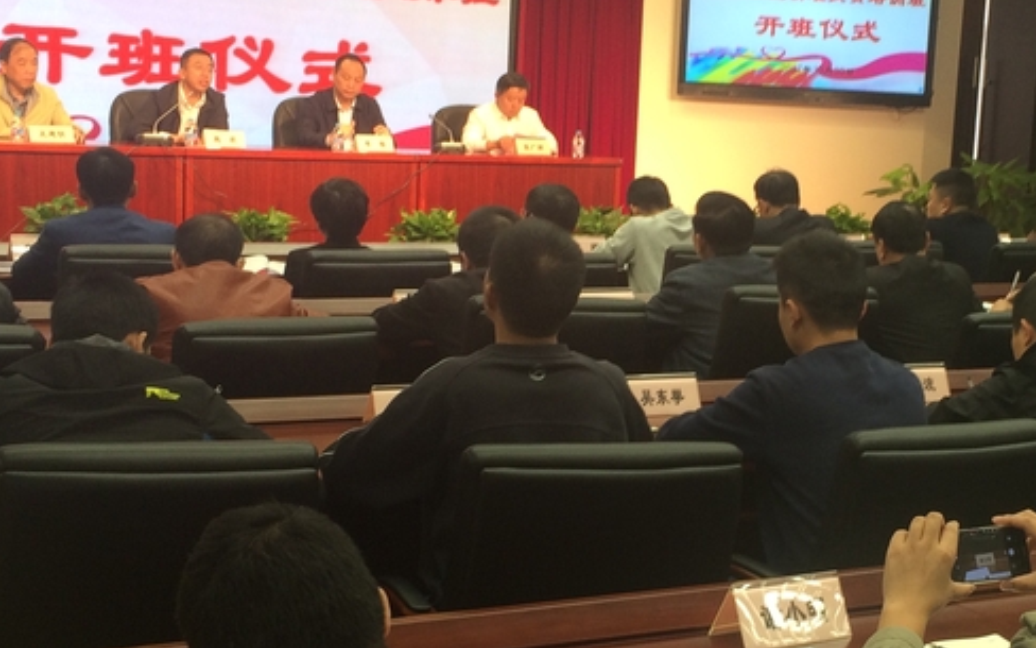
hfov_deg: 32.2
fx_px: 1779
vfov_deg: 20.6
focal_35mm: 63
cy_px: 378
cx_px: 698
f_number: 2.2
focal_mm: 4.15
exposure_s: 1/33
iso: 50
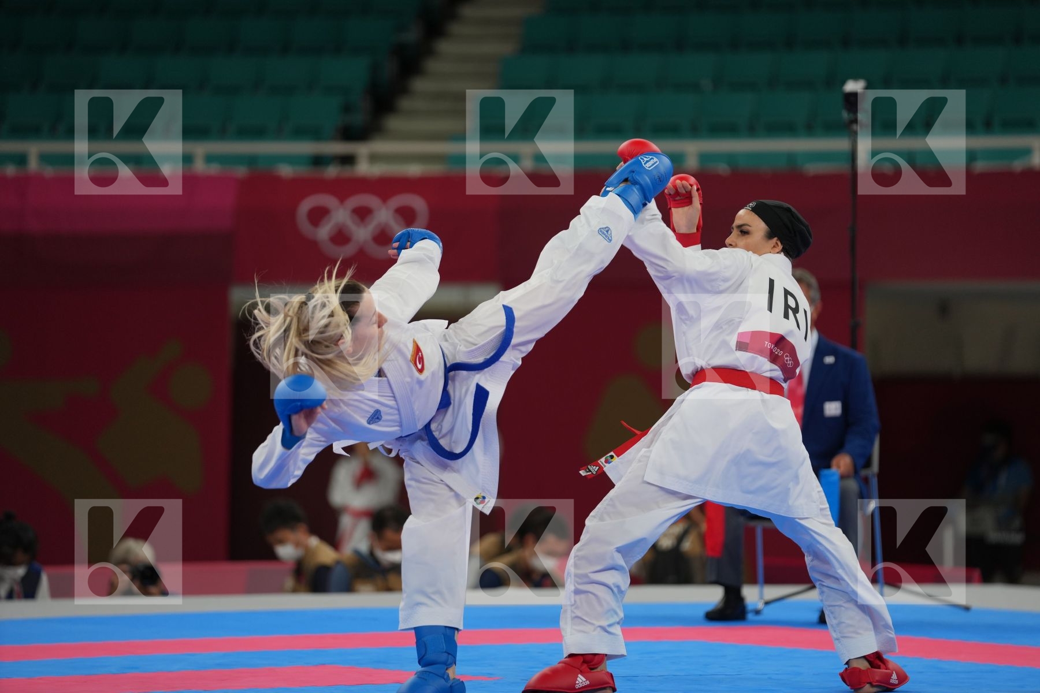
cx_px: 520
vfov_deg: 7.7
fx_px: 5171
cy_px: 346
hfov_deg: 11.5
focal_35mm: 179
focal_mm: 179
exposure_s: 1/1000
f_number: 2.8
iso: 500
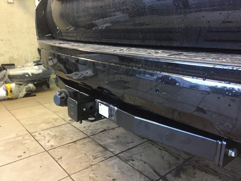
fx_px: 202
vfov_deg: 48.2
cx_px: 120
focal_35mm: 29
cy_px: 90
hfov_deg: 61.7
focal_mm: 4.15
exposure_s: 1/20
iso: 250
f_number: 2.2
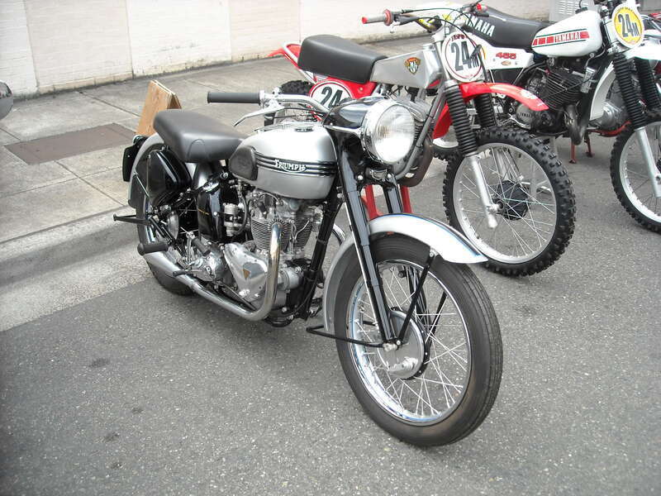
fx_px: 668
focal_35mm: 35
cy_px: 248
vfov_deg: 40.7
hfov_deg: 52.6
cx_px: 330
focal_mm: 5.7
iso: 64
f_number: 2.8
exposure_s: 1/239
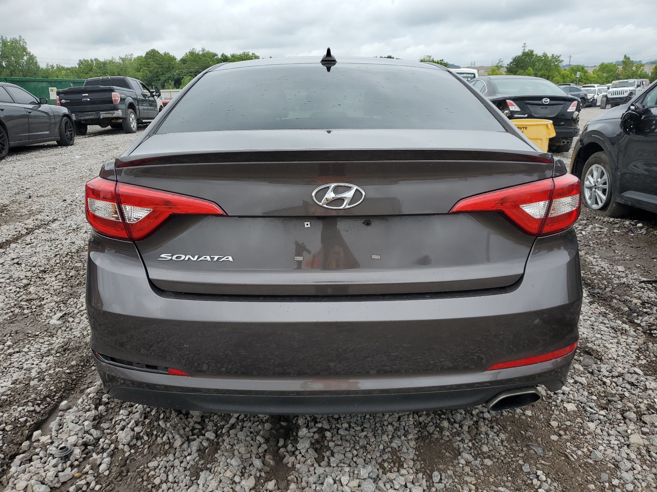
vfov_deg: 53.1
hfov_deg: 67.3
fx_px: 493
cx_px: 328
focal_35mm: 26
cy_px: 246
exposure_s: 1/1667
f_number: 1.5
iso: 50
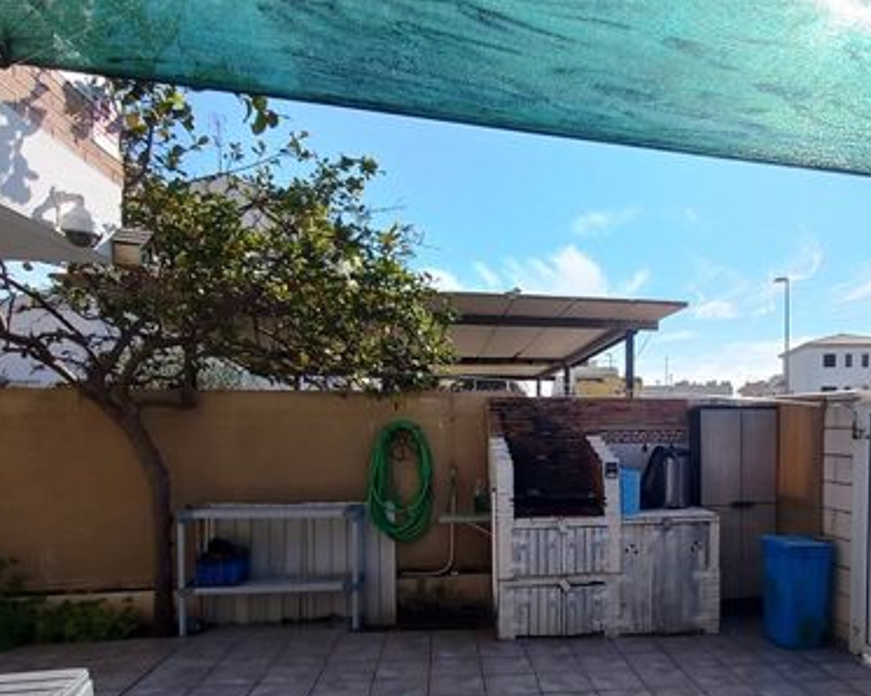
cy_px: 448
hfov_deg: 68.1
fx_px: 618
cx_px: 590
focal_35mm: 24
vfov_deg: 57.8
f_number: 2.2
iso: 40
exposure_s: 1/1499
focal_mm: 1.42
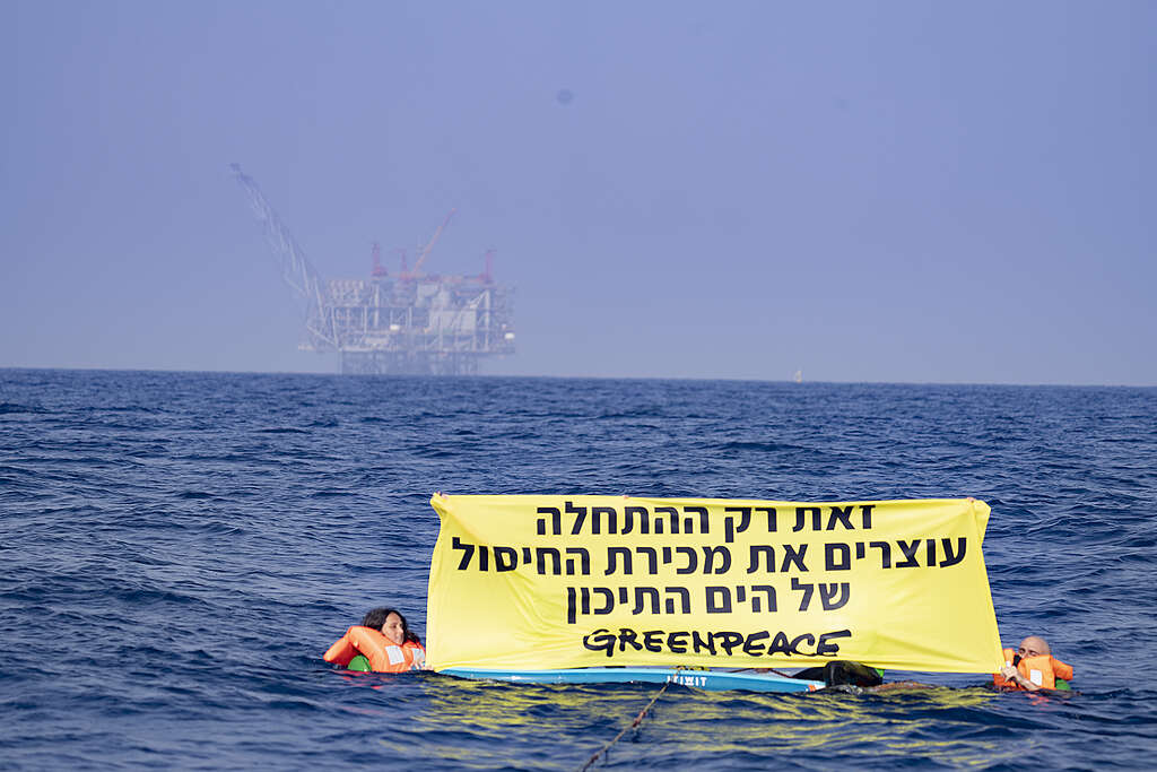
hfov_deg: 10.3
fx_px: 6428
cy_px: 386
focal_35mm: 200
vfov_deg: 6.9
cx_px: 578
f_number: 5.6
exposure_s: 1/640
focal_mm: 200
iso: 100
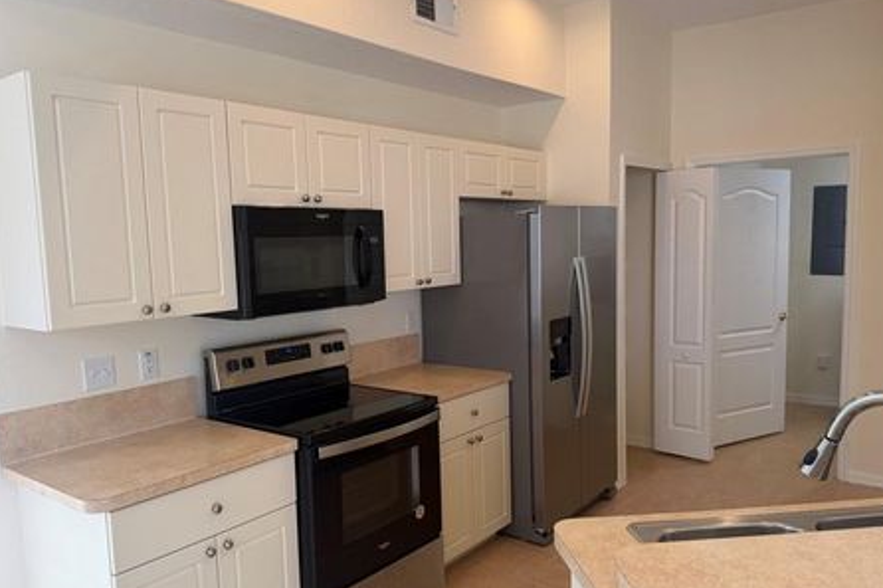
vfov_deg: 46.3
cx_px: 426
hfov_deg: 65.5
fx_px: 686
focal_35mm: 28
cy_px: 312
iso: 80
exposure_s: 1/120
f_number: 1.78
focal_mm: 6.76
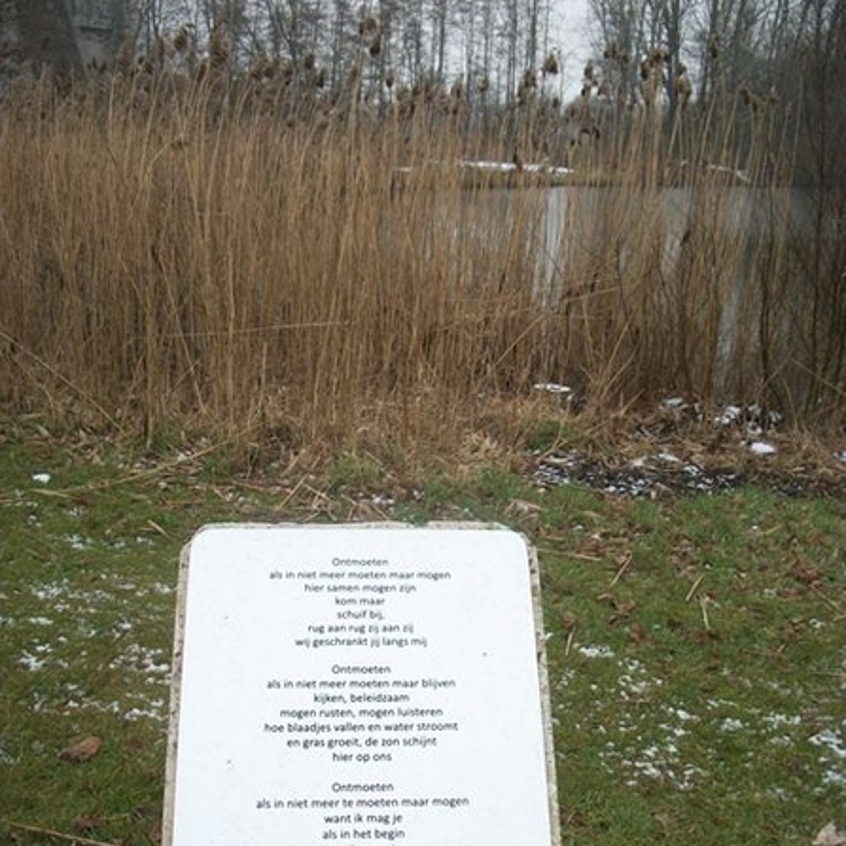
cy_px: 503
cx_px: 424
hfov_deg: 43.9
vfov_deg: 43.7
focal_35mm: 38
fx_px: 1051
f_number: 8.8
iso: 80
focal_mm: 5.7
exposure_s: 1/60
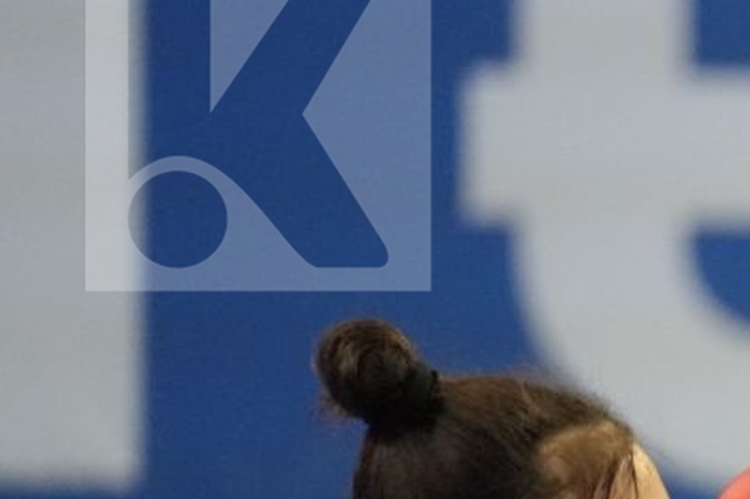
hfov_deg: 2.8
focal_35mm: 731
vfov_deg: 1.9
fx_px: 15222
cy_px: 779
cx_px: 1517
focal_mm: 164
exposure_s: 1/1000
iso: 4000
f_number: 2.8
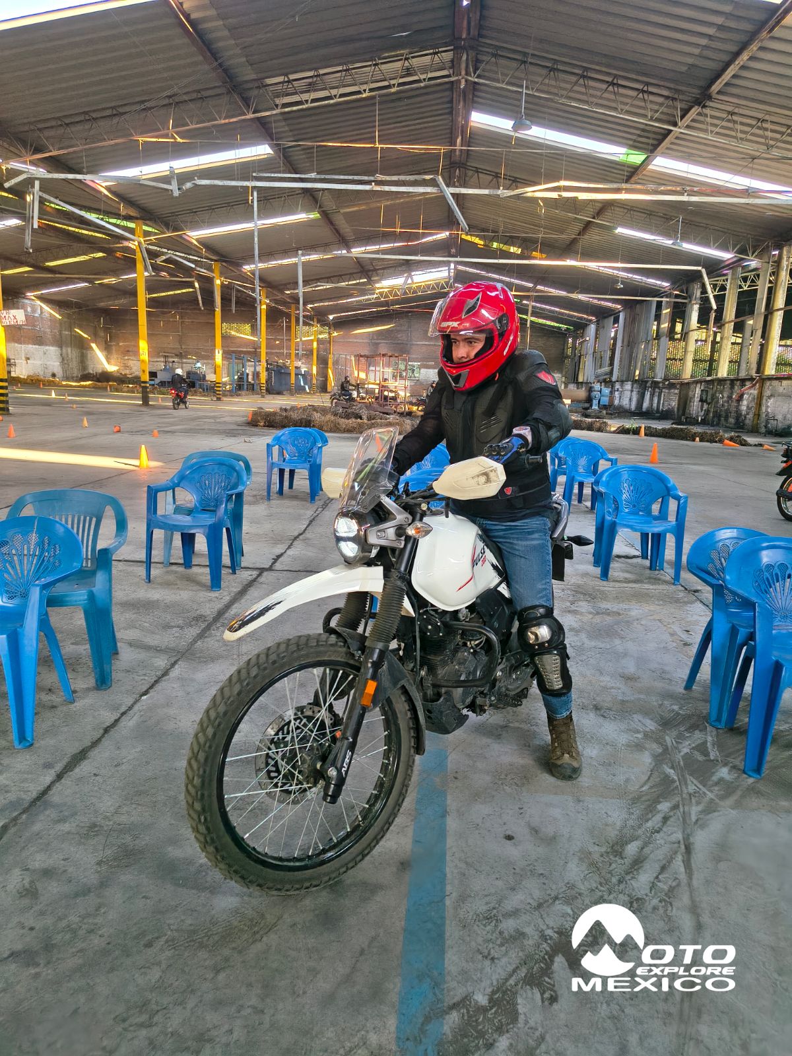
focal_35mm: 24
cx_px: 396
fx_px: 732
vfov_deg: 71.6
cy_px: 528
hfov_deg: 56.8
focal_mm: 5.56
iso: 271
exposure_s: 1/120
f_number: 1.8
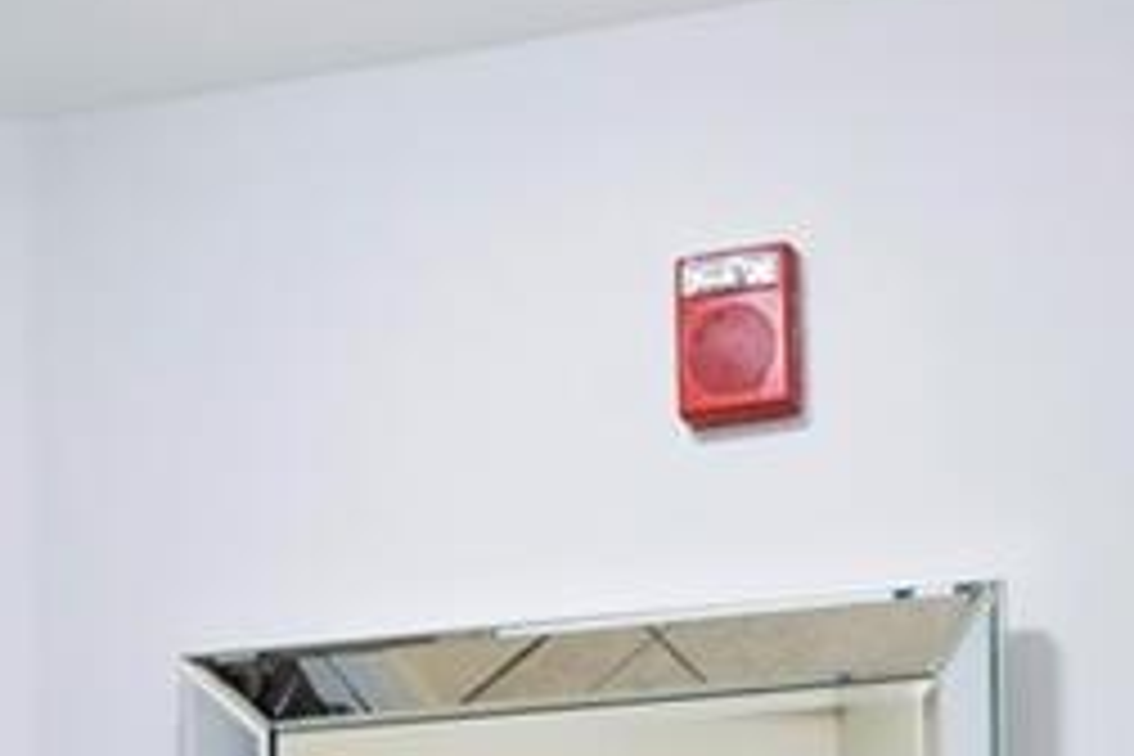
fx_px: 2803
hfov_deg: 22.7
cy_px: 1289
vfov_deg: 13.9
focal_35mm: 89
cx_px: 778
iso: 320
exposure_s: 1/3
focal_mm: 14
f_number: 8
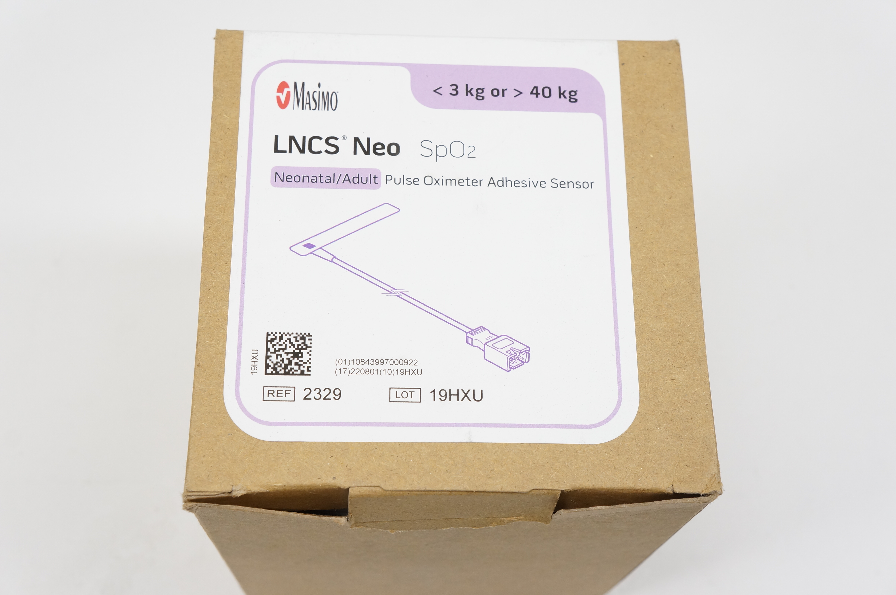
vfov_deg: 28.0
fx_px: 1193
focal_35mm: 48
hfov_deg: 41.2
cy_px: 298
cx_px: 448
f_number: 7.1
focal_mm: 32
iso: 800
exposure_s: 1/100
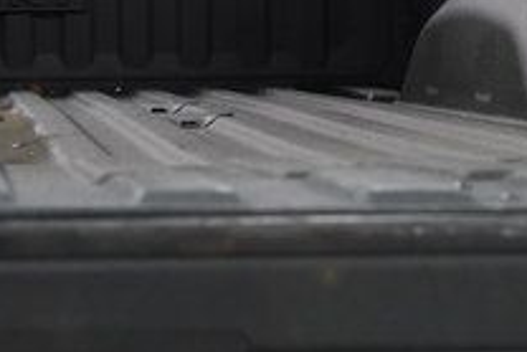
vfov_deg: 10.1
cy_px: -67
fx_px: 1956
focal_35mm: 134
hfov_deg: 15.0
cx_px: -28
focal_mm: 29
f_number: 5
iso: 1600
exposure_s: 1/60
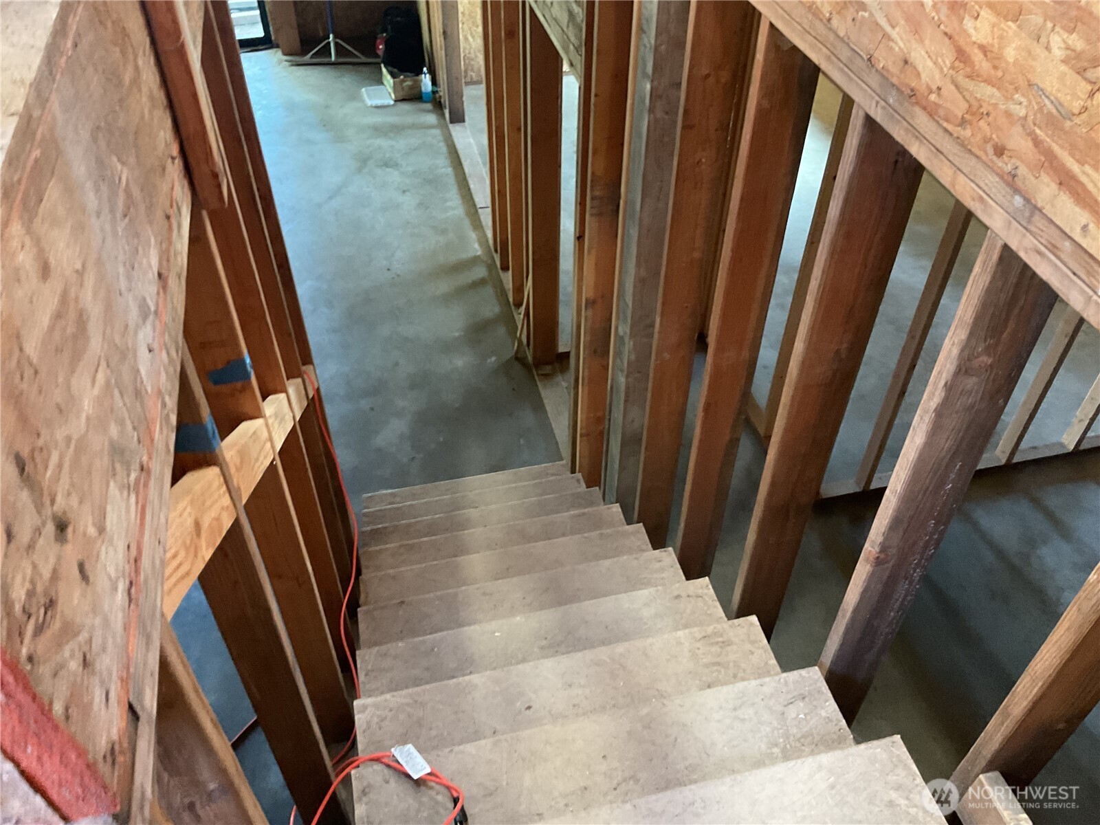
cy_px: 412
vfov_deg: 48.2
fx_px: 922
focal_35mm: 29
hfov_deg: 61.7
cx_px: 550
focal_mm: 3
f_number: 1.8
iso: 250
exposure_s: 1/30
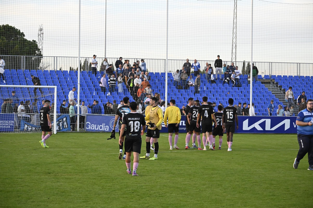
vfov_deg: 13.4
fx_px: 887
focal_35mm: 102
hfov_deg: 20.0
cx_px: 156
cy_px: 104
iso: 4000
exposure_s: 1/1250
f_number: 5.6
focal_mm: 68
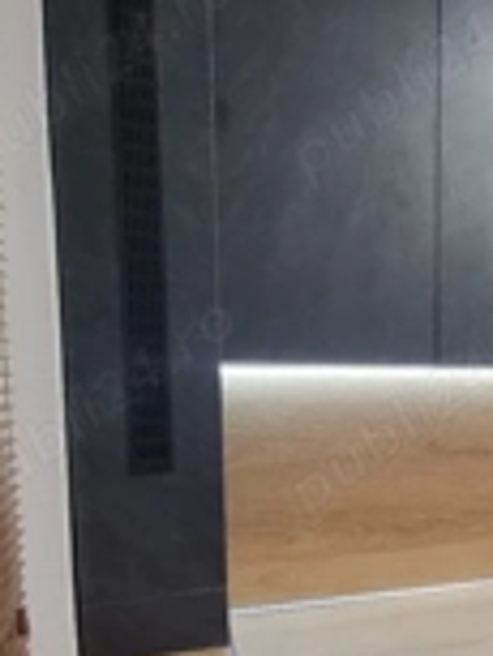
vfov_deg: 52.4
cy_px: 459
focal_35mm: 34
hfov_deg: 36.7
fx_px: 645
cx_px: 514
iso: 320
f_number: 2.2
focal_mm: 2.2
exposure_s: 1/30
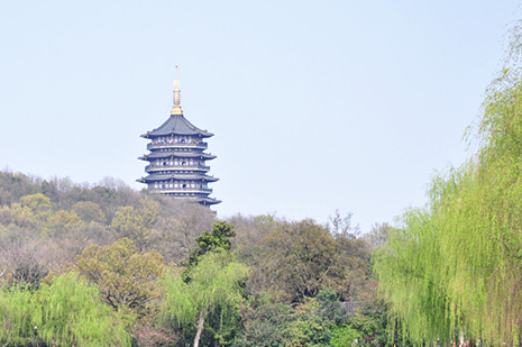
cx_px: 171
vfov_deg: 7.1
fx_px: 2777
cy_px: 217
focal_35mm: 192
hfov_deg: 10.7
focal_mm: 85
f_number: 8
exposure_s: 1/400
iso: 200
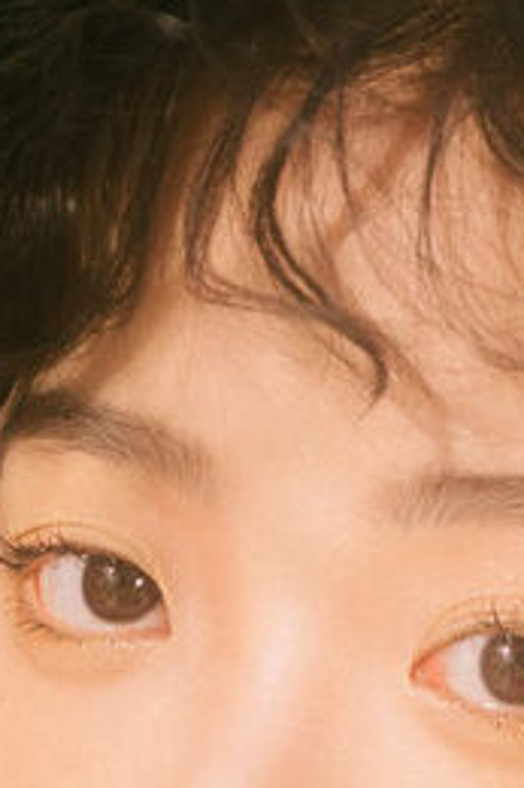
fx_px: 15106
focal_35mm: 691
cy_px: 1581
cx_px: 242
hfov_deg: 2.0
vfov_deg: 3.0
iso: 100
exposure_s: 1/200
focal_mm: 115
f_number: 4
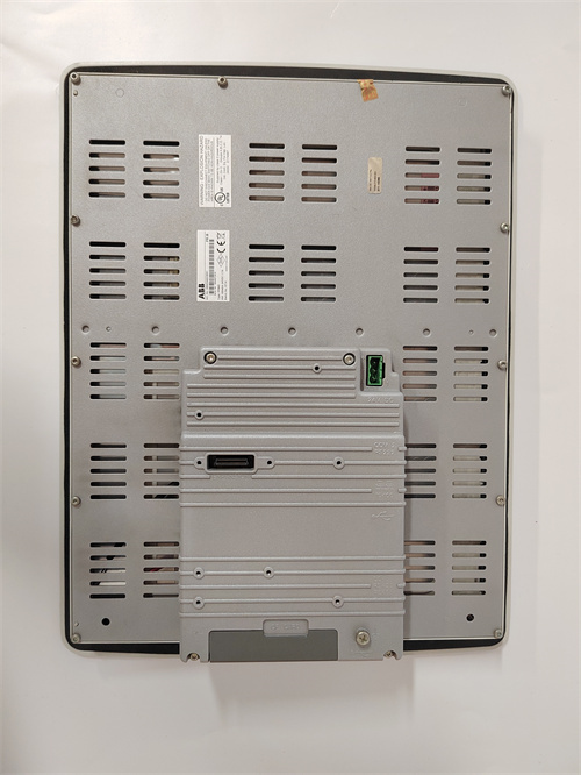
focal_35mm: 23
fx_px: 514
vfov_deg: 73.9
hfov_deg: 58.9
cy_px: 388
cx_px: 290
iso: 1397
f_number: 1.9
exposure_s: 1/50
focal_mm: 5.52
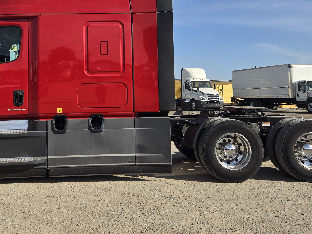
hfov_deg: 46.3
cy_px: 67
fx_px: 361
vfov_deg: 35.4
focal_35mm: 40
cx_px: 112
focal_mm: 5.4
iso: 25
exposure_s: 1/2308
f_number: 1.8
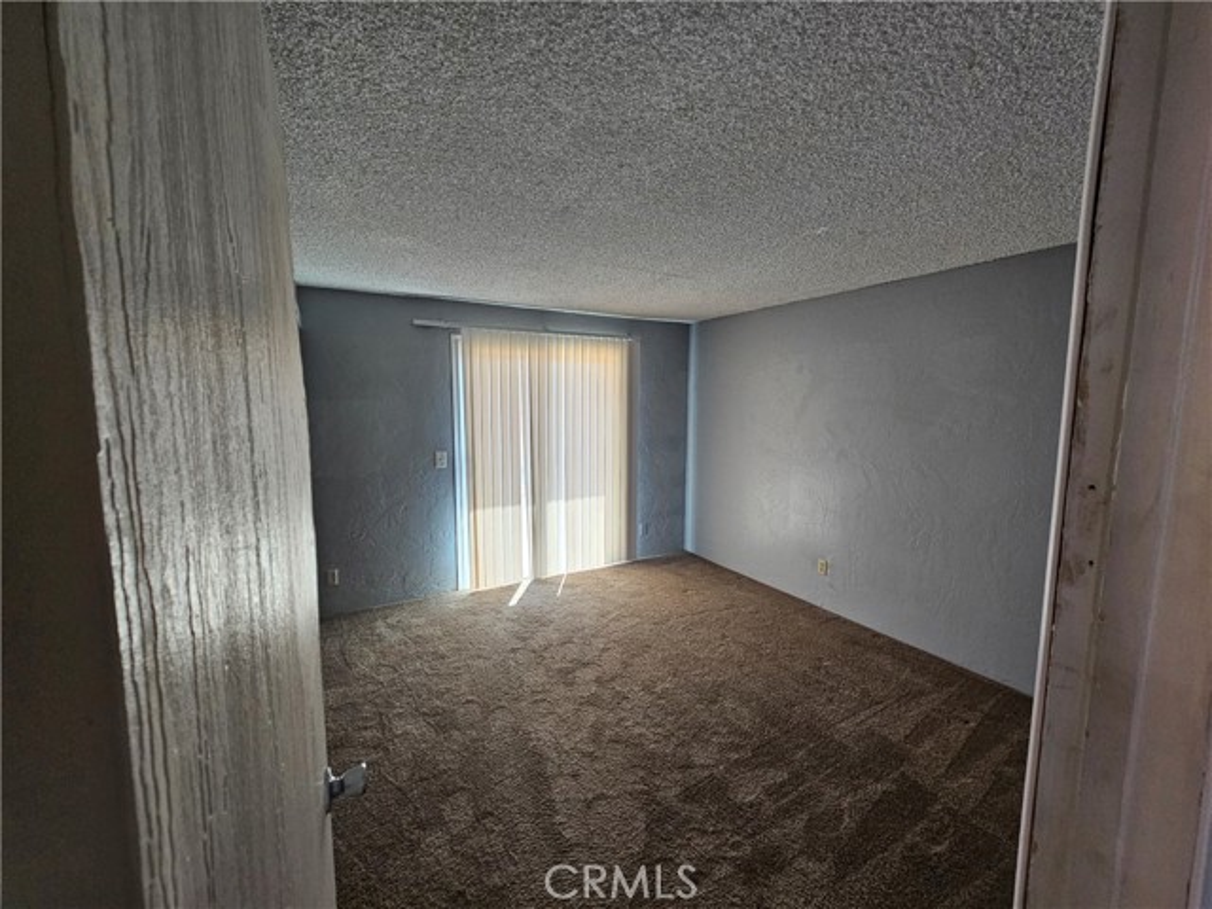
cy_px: 454
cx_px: 606
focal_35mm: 13
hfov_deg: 106.2
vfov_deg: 89.9
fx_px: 455
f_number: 2.2
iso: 125
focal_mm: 2.2
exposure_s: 1/77.4
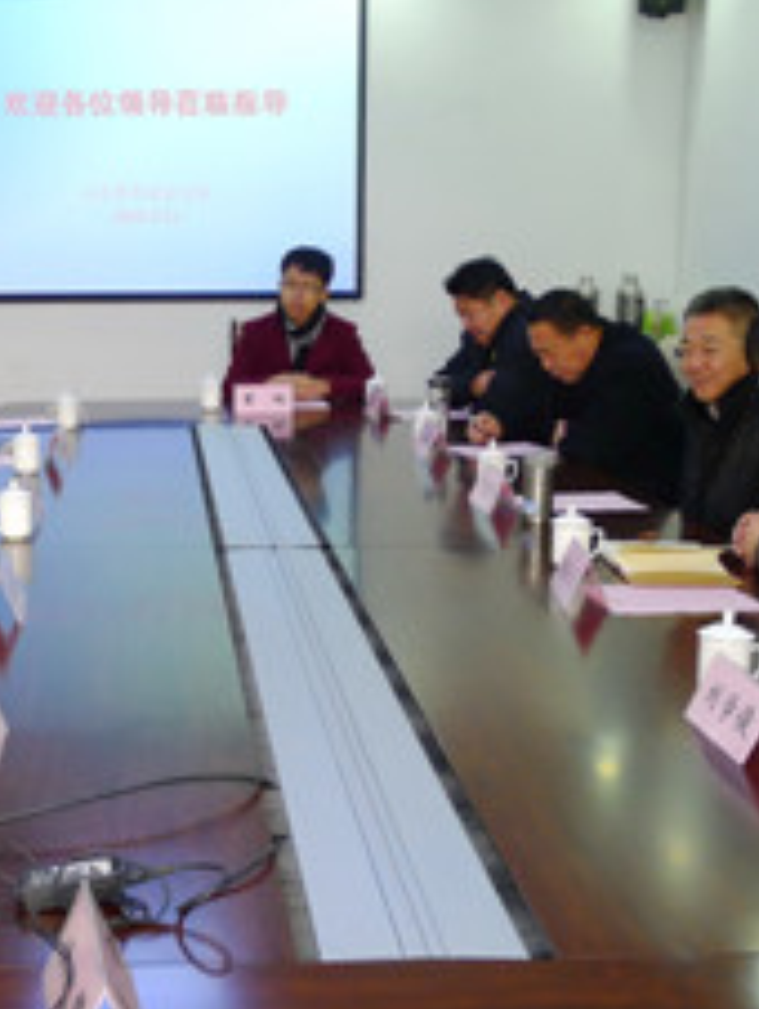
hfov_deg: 28.2
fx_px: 1488
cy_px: 507
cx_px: 183
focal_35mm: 51
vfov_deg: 37.5
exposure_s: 1/60
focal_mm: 5.1
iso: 100
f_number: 2
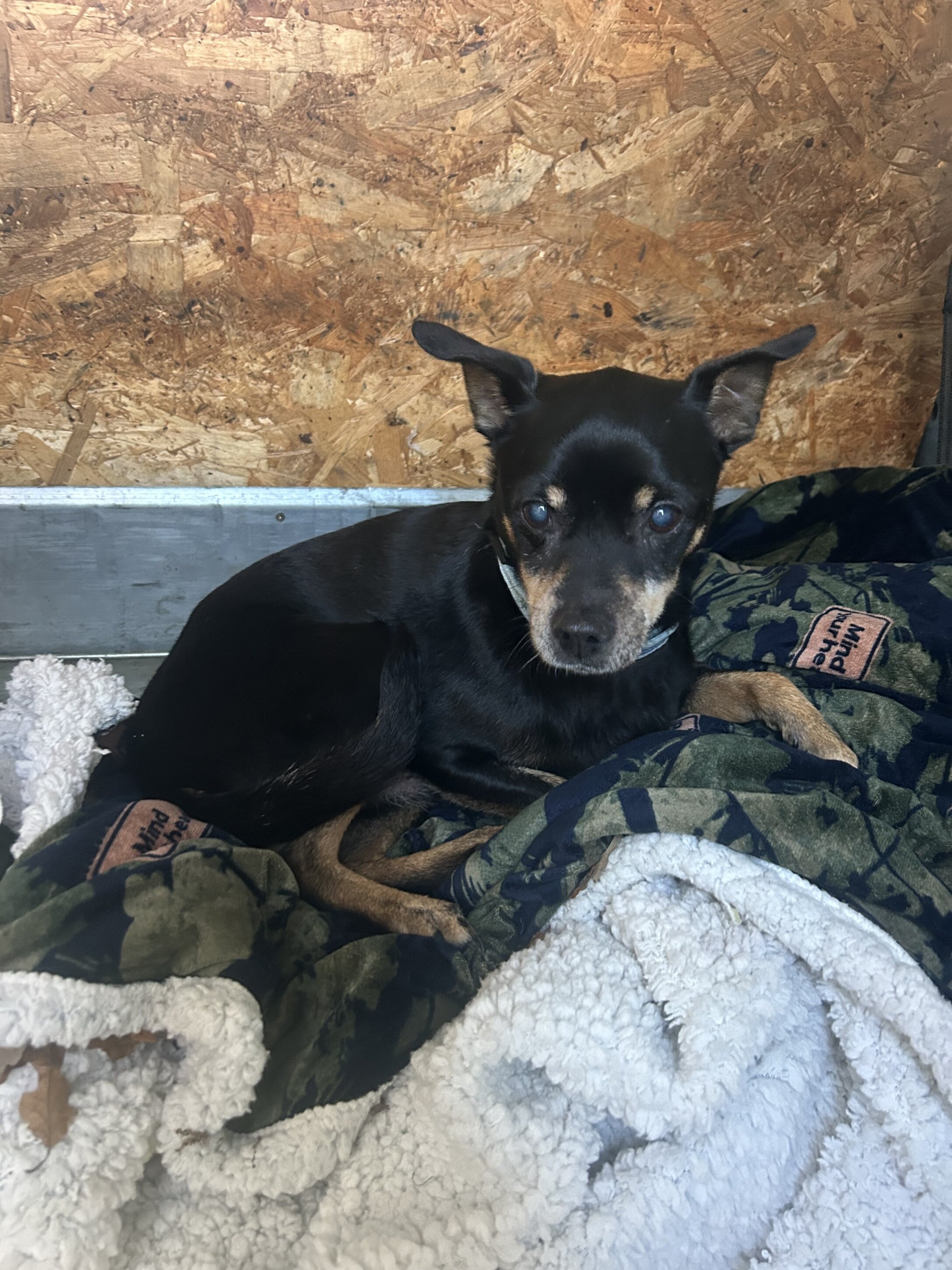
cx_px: 476
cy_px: 635
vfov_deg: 67.3
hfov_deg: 53.1
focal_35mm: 26
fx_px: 953
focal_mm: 5.7
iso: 500
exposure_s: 1/52
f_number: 1.5
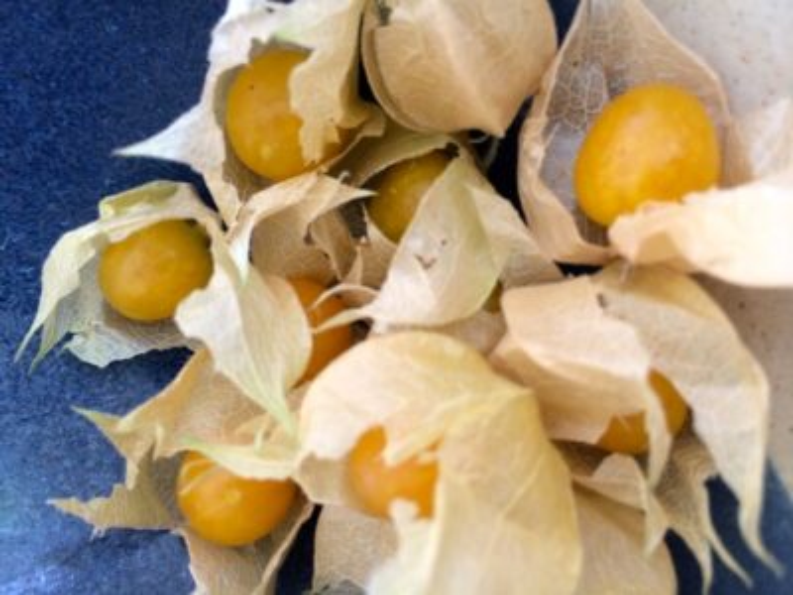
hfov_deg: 60.0
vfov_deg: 46.8
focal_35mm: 30
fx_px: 687
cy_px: 298
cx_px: 396
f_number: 2.2
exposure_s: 1/30
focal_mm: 4.12
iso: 50
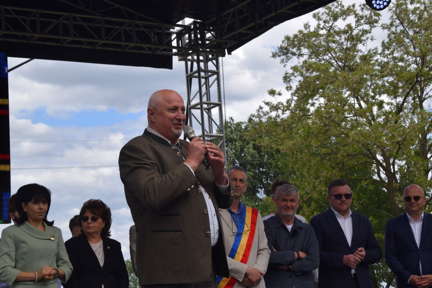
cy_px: 144
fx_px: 990
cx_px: 216
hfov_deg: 24.6
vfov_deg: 16.6
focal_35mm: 82
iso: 200
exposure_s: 1/400
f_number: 10
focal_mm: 55
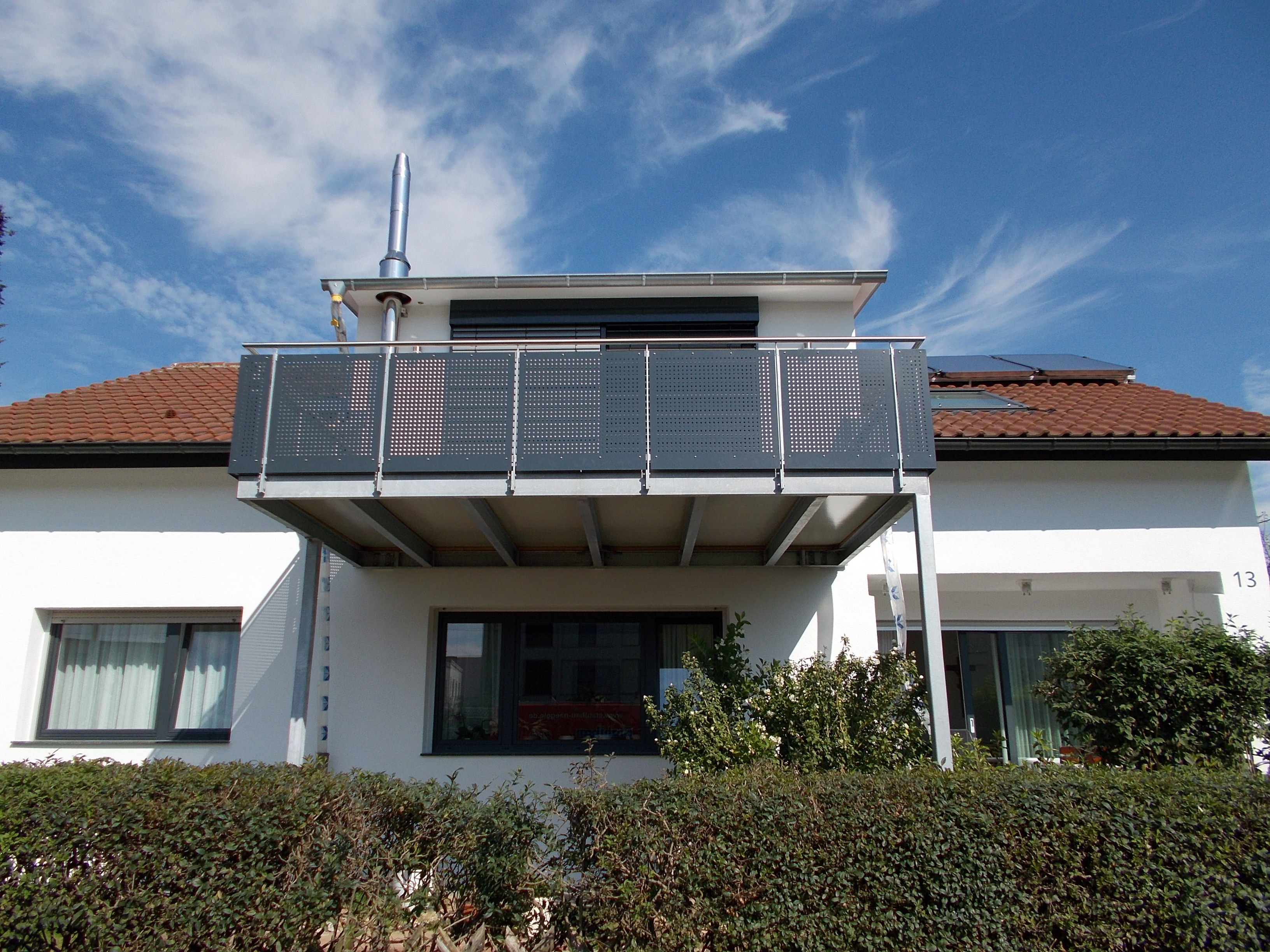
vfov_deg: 53.1
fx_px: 954
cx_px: 635
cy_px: 476
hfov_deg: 67.3
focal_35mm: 26
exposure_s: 1/200
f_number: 8
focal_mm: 4.6
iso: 80
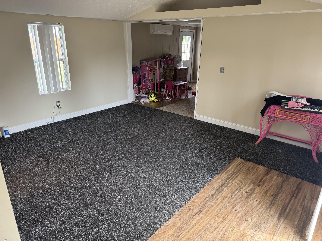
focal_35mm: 24
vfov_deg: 56.8
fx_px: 223
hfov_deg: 71.6
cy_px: 120
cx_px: 161
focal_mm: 6.76
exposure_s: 1/71
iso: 100
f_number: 1.78
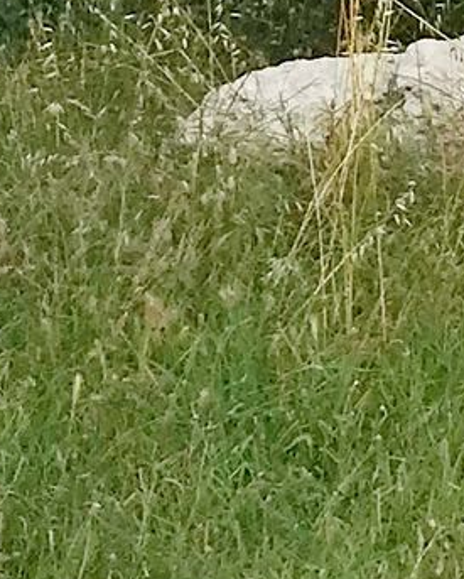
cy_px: -118
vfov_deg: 8.6
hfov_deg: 6.4
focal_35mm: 223
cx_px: 1368
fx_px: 3823
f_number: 1.8
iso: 20
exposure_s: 1/748
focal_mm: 3.99
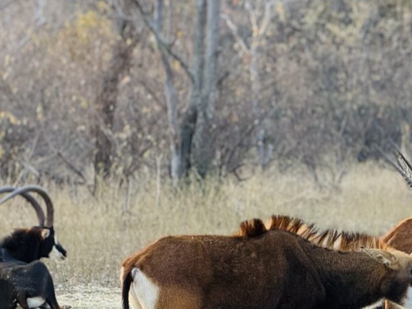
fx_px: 2441
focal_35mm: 205
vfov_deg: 7.2
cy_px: 255
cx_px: 318
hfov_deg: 9.6
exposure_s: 1/99
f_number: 2.8
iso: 50
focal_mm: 15.66
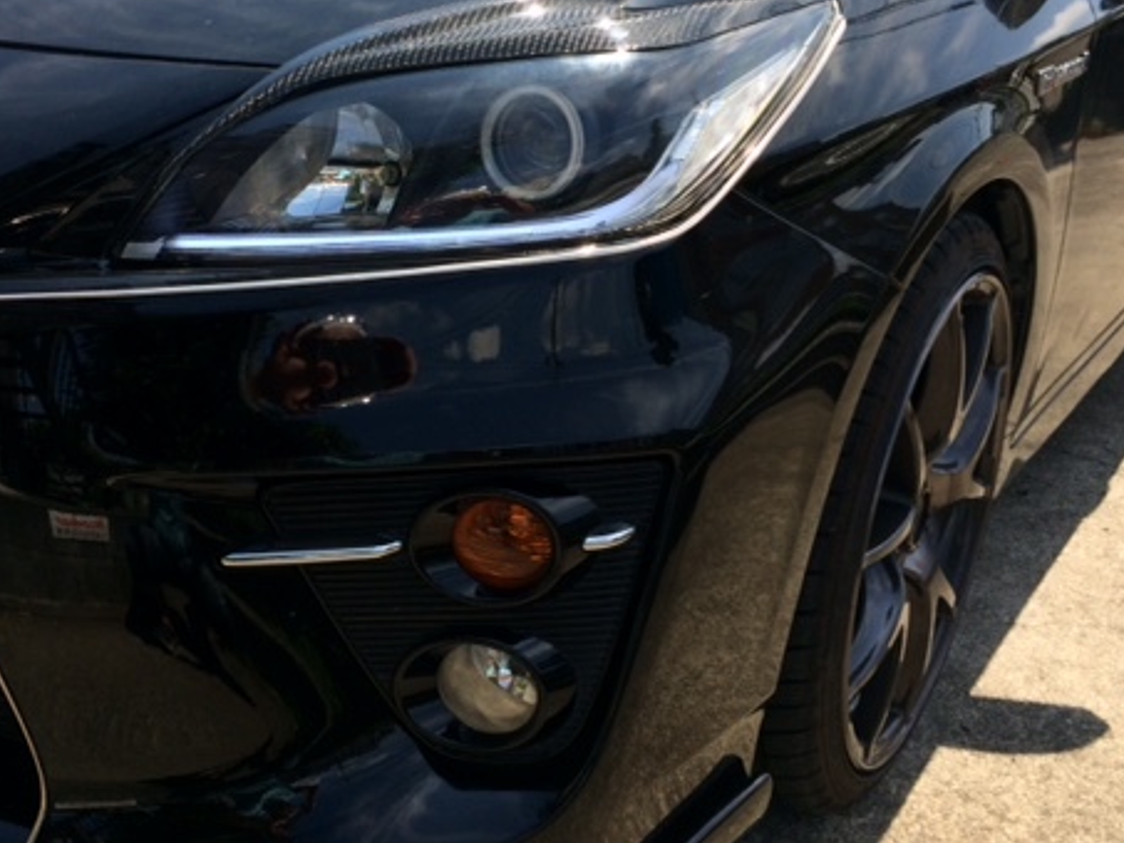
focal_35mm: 41
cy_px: 330
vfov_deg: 35.0
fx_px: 1332
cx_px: 414
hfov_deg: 45.3
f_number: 2.2
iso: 32
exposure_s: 1/1244
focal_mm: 4.15
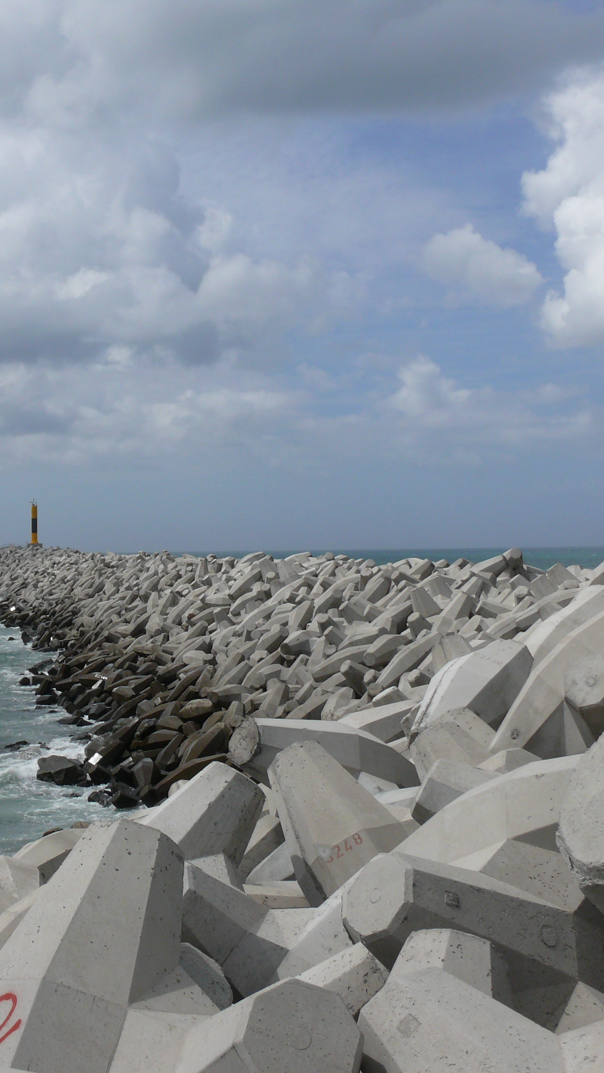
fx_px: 1452
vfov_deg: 40.6
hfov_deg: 22.8
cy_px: 536
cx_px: 35
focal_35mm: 51
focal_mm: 7.4
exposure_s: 1/800
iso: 100
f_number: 8
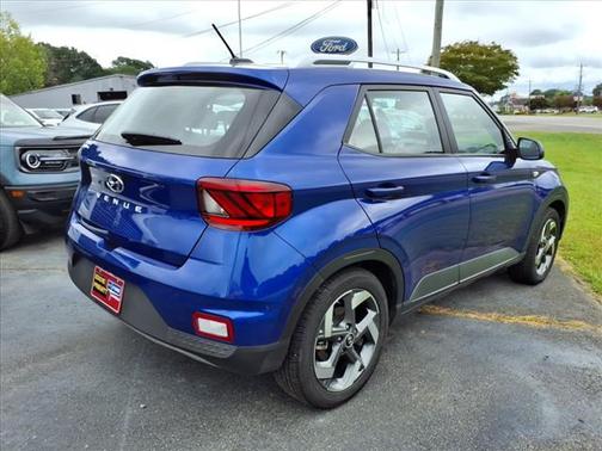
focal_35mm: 27
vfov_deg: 51.4
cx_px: 301
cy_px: 226
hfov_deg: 65.3
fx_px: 470
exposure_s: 1/909
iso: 40
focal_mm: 3.58
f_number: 1.9
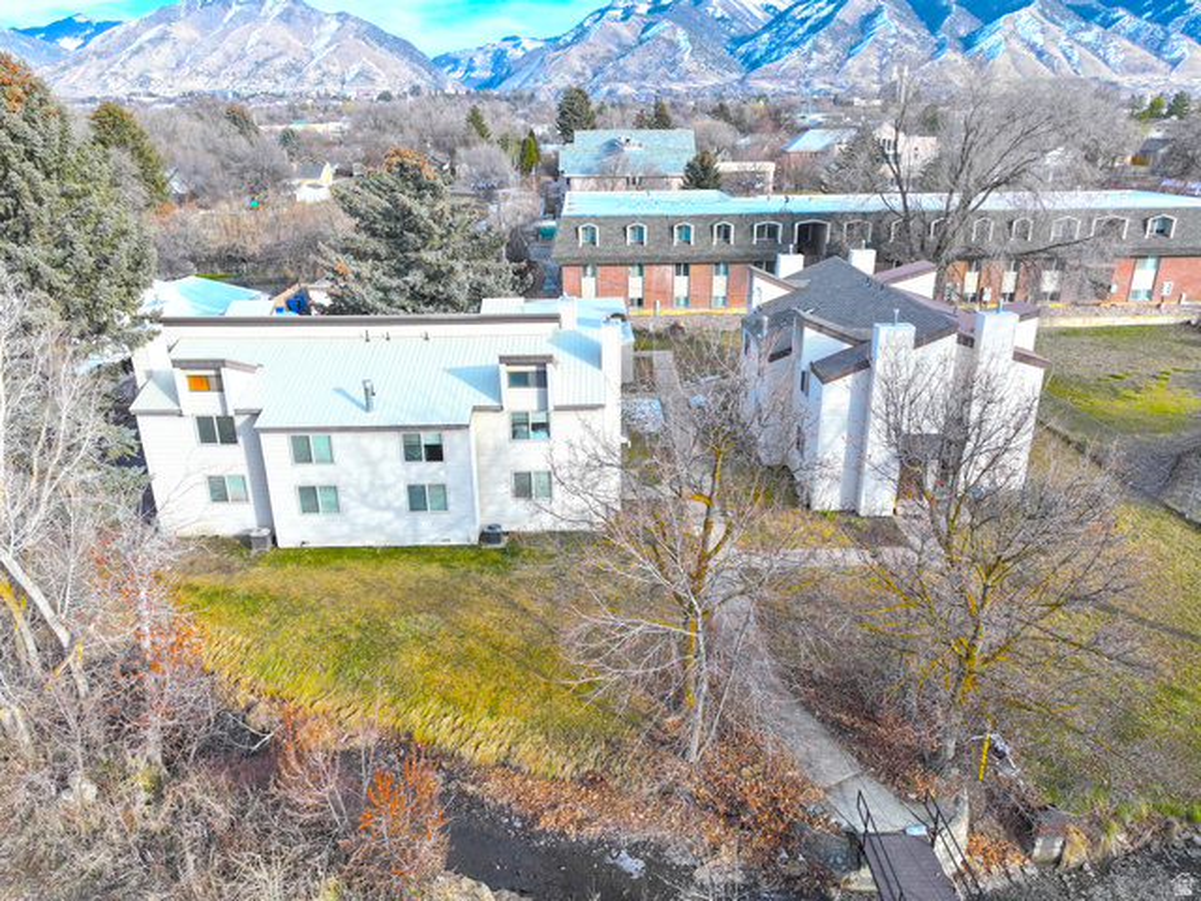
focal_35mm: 24
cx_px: 600
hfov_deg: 71.6
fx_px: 833
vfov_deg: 56.8
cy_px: 450
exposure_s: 1/1000
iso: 150
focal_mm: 12.29
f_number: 2.8
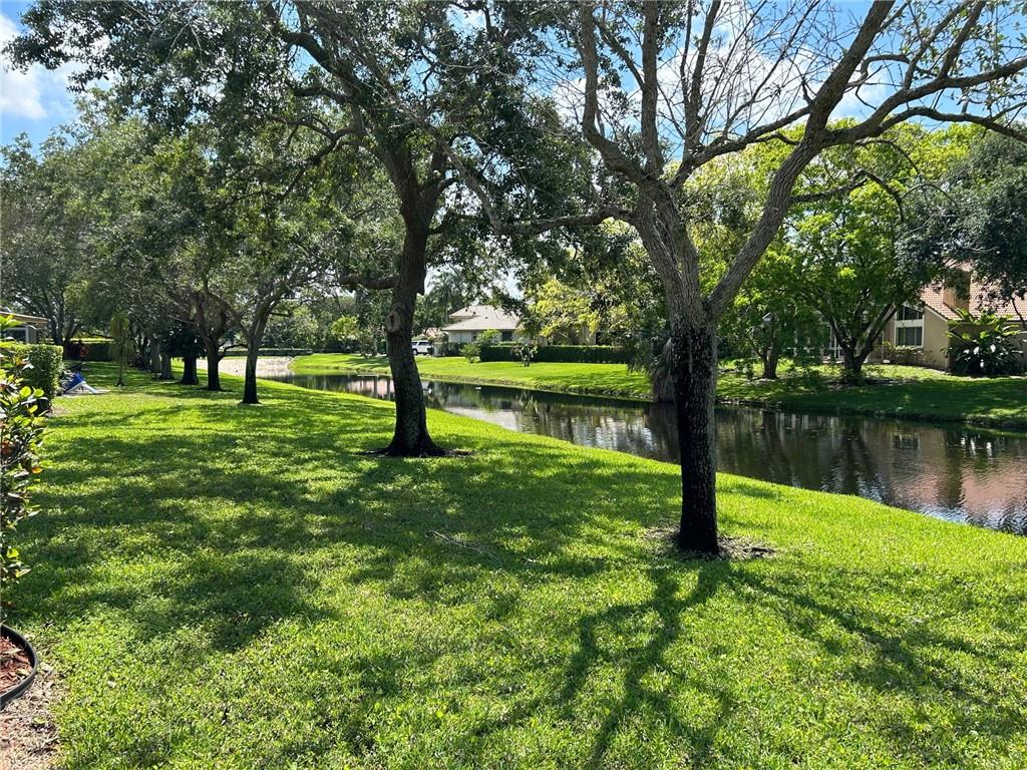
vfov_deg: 53.1
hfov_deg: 67.3
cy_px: 385
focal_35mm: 26
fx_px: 771
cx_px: 514
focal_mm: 5.7
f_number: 1.5
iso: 50
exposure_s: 1/1597
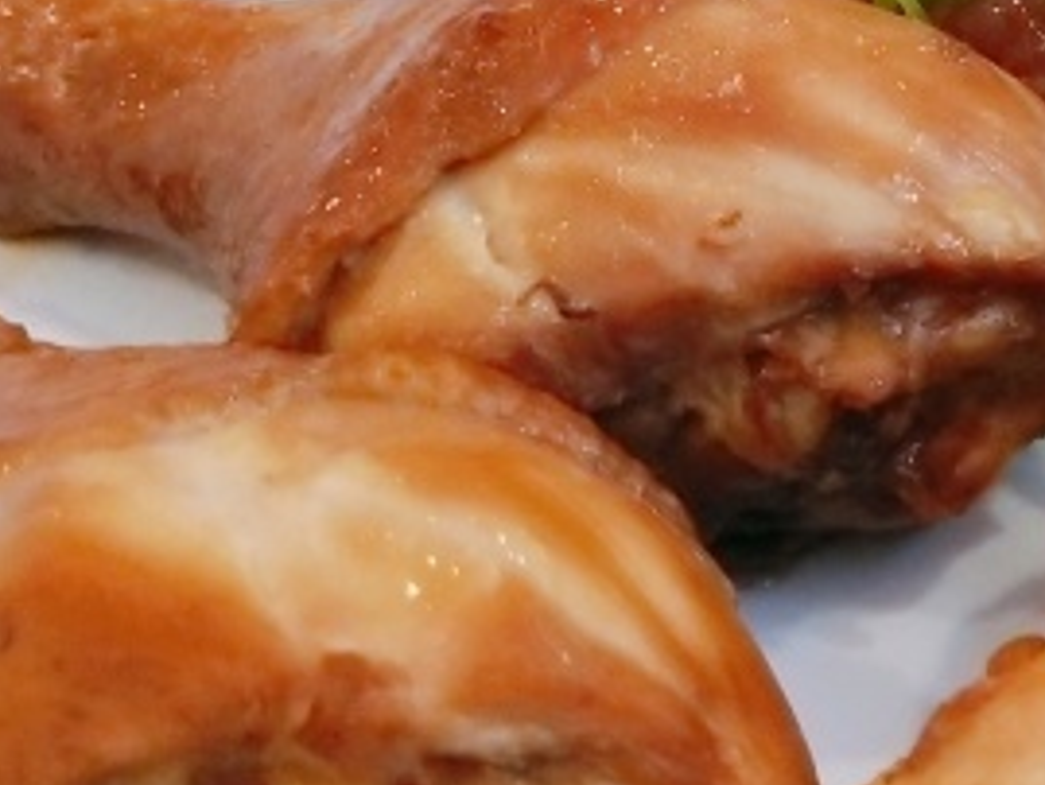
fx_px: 3443
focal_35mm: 114
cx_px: 1360
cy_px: 113
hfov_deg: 16.3
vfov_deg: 12.9
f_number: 1.8
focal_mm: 3.95
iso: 349
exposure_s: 1/50
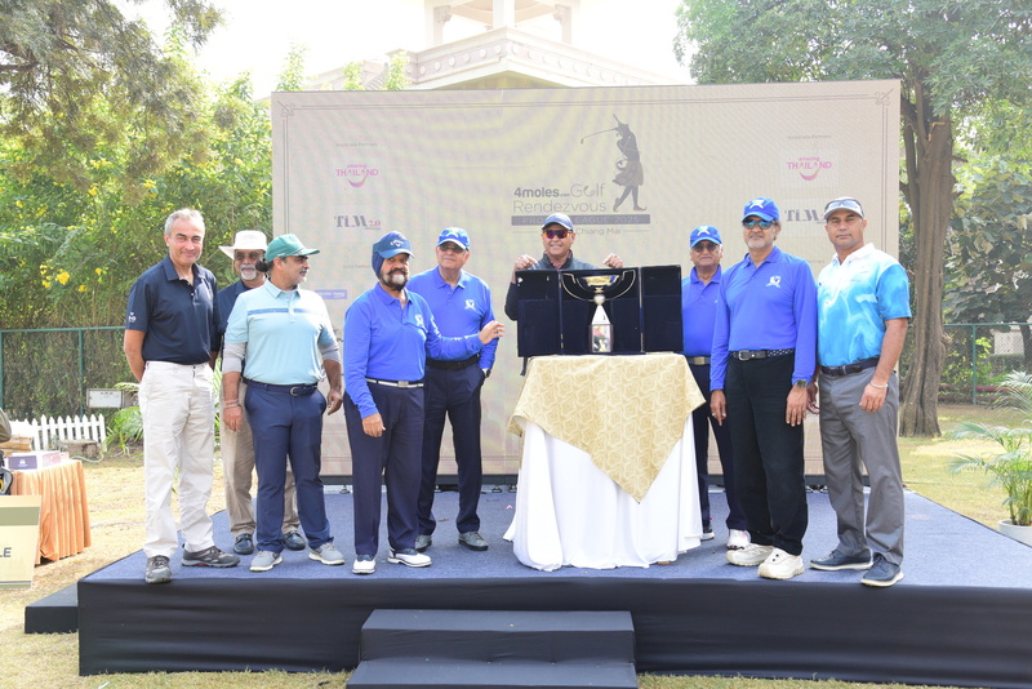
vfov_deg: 35.1
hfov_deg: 50.7
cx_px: 516
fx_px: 1090
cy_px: 344
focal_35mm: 38
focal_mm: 38
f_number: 5.6
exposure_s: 1/250
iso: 640
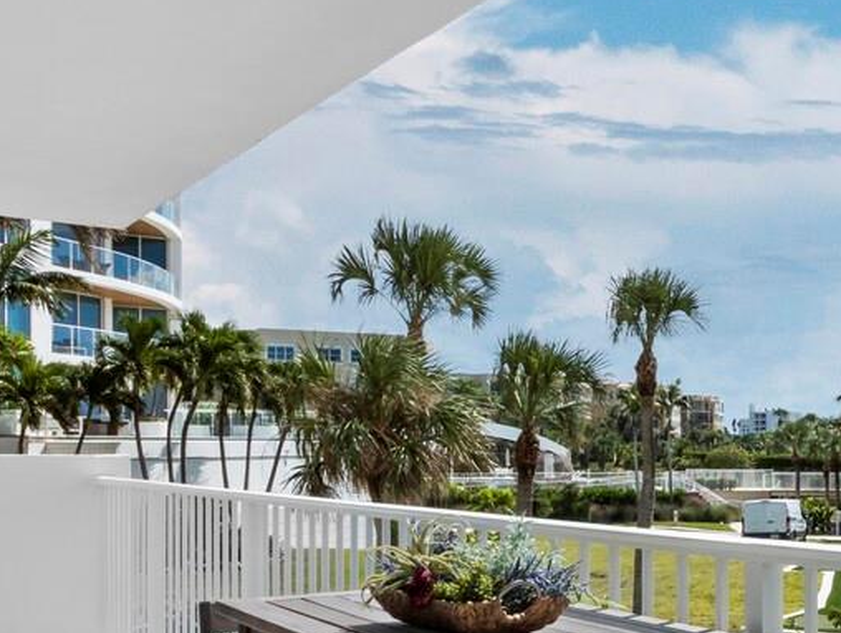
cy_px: 416
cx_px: 843
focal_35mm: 44
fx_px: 1070
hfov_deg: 38.1
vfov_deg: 32.7
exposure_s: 1/125
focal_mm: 7
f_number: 11
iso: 200
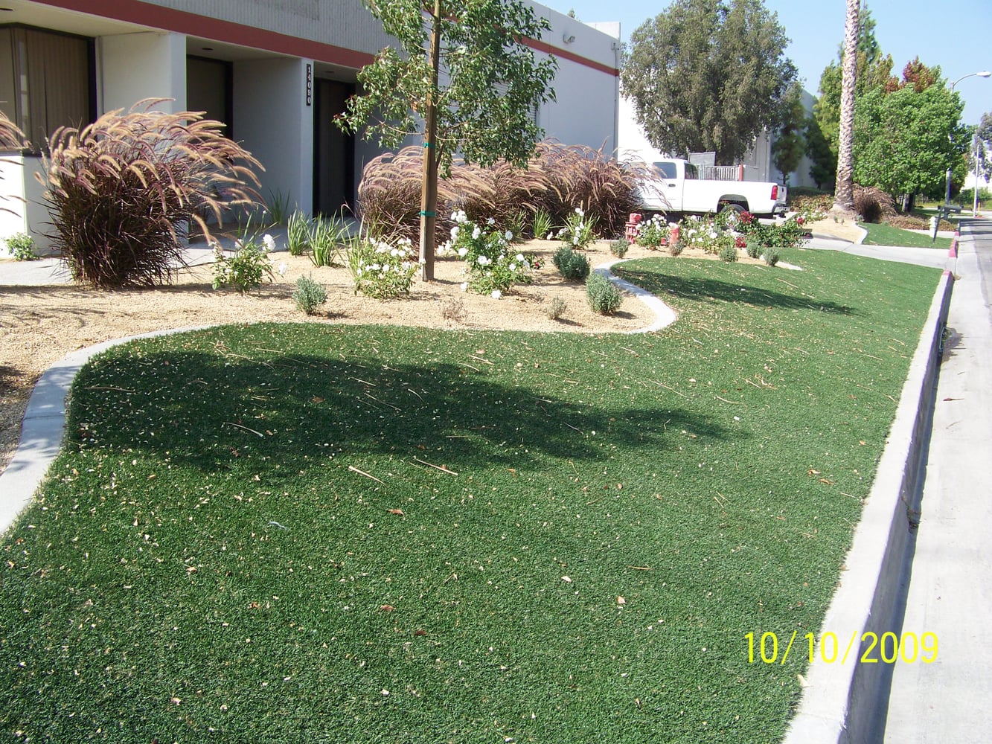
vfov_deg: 39.7
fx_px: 1032
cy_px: 372
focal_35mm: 36
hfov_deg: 51.4
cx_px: 496
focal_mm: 5.85
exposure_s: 1/320
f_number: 4
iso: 64
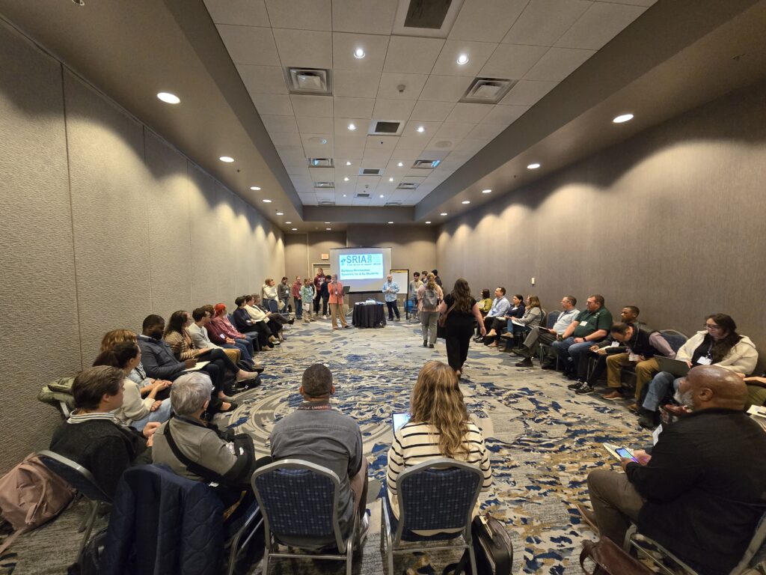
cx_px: 383
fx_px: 288
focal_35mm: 13
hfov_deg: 106.2
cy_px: 288
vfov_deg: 89.9
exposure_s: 1/60
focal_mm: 2.2
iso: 500
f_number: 2.2
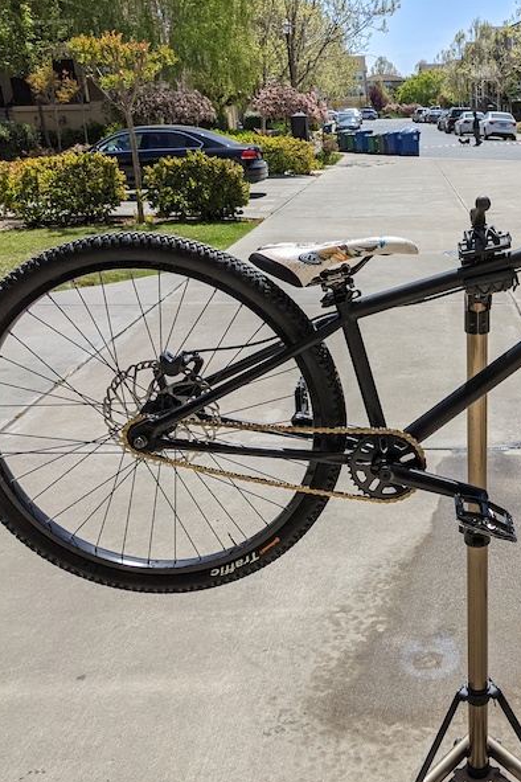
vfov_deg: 50.7
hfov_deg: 33.5
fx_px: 825
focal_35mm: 38
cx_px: 454
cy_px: 393
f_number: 1.73
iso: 68
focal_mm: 4.38
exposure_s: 1/4673
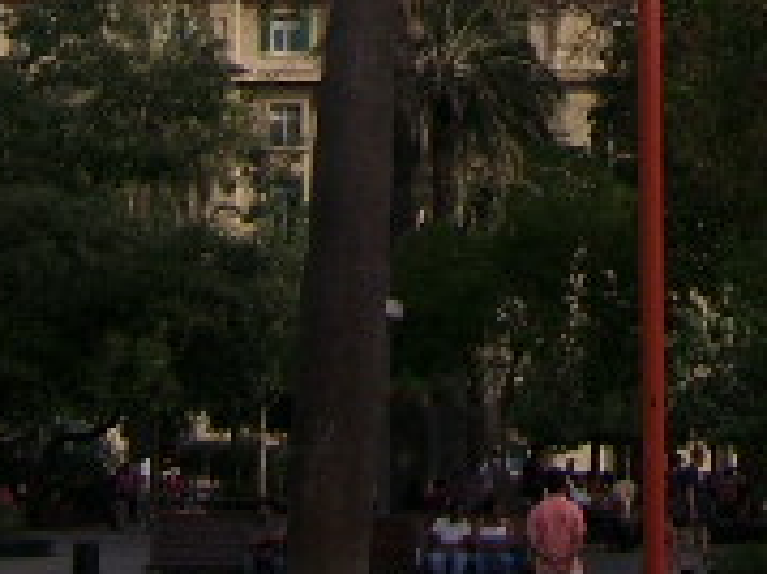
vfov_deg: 11.3
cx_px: 836
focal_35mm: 125
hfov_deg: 15.4
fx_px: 2768
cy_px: -347
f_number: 2.8
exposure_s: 1/594
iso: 50
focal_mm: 5.95
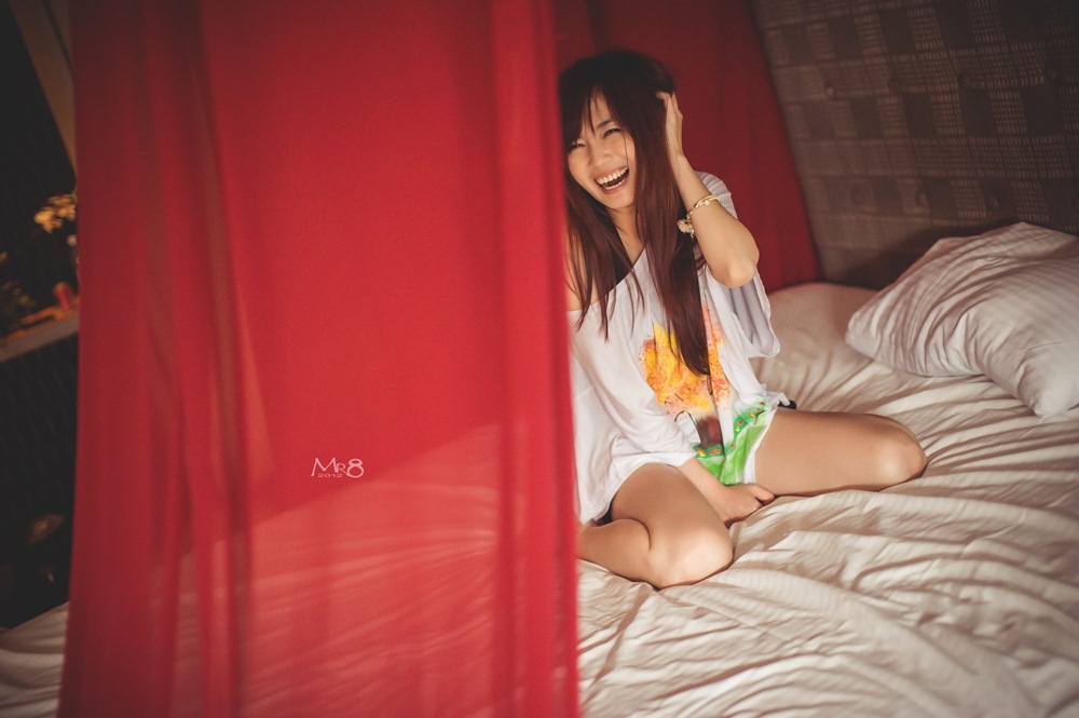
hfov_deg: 39.6
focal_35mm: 50
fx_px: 1497
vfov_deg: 26.9
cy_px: 359
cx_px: 540
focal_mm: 50
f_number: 1.6
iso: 1250
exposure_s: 1/200
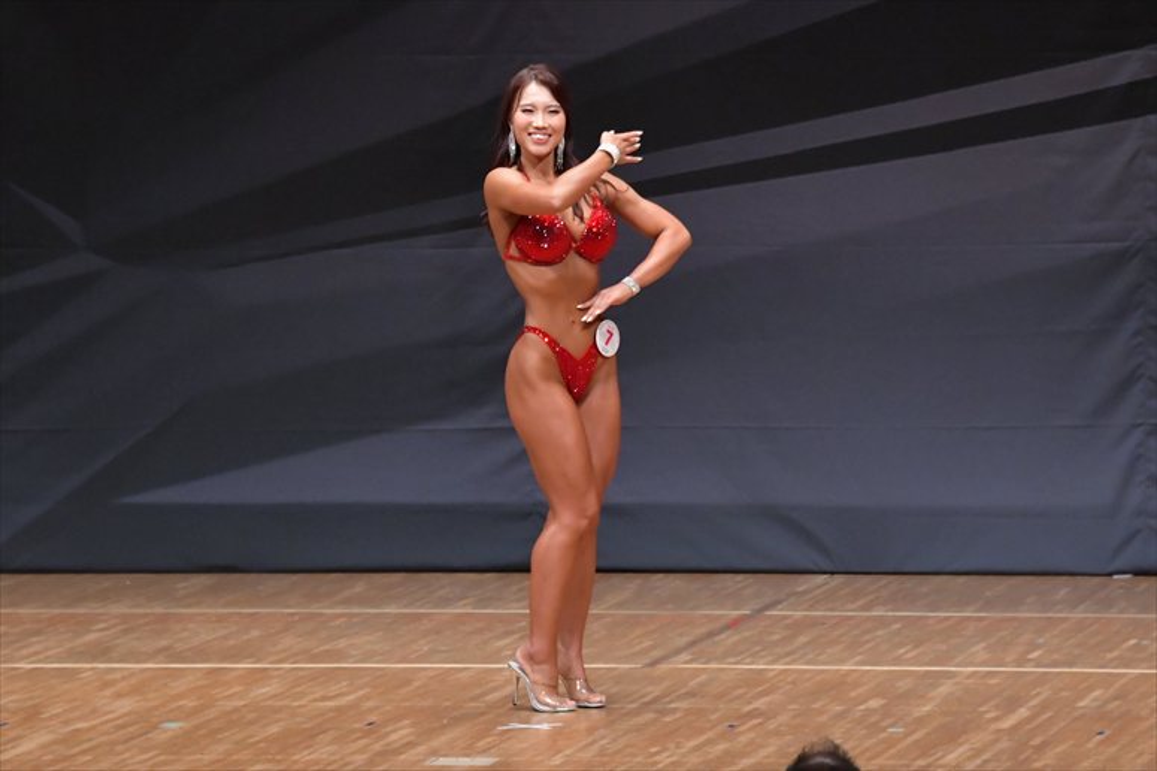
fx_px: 8673
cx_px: 578
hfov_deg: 7.6
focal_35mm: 270
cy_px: 386
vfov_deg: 5.1
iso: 6400
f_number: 5.6
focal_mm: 180
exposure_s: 1/400
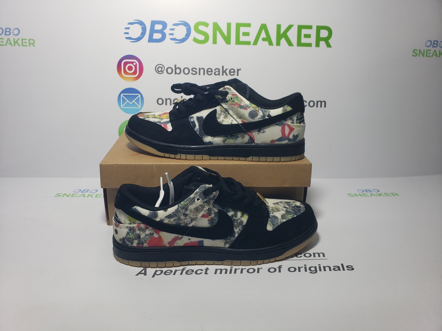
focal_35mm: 26
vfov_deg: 53.1
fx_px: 332
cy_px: 166
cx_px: 221
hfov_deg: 67.3
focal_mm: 4.3
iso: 50
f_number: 2.4
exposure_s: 1/200
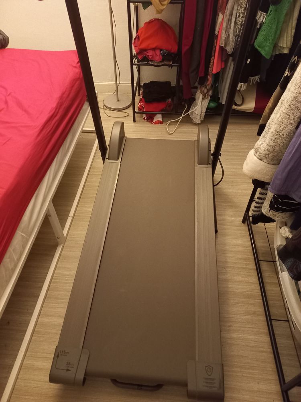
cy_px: 201
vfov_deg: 69.4
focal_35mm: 25
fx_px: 290
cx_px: 150
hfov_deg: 54.9
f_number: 1.8
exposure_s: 1/20
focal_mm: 4.6
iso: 1250
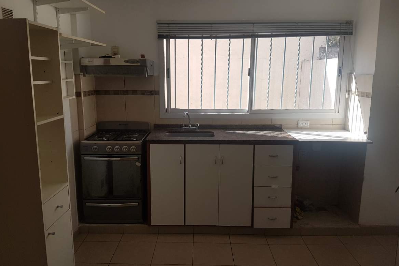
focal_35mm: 28
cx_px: 198
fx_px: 310
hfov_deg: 65.5
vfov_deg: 46.4
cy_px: 125
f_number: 1.7
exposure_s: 1/445
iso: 40
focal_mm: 4.2
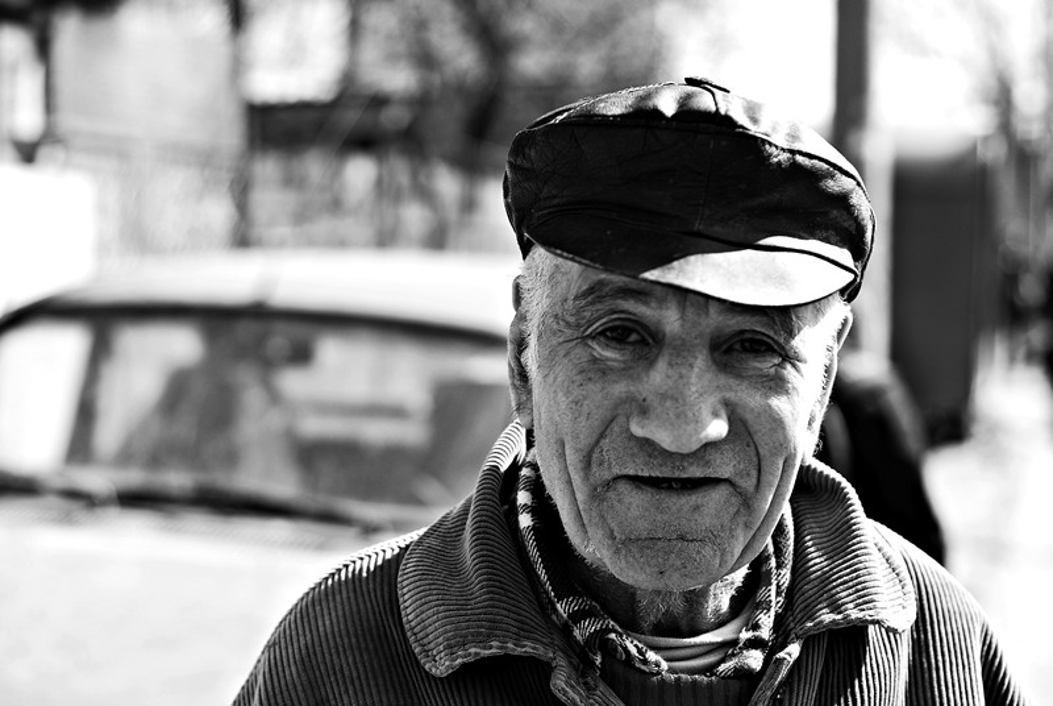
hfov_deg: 27.0
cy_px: 353
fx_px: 2197
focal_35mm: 75
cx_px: 526
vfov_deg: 18.2
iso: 100
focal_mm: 50
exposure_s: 1/500
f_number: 2.8
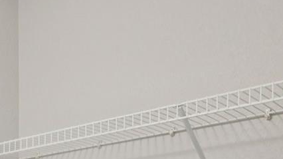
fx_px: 472
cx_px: -101
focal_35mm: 63
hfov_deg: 27.0
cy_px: 261
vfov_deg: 16.7
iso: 400
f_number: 8
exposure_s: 1/8
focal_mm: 16
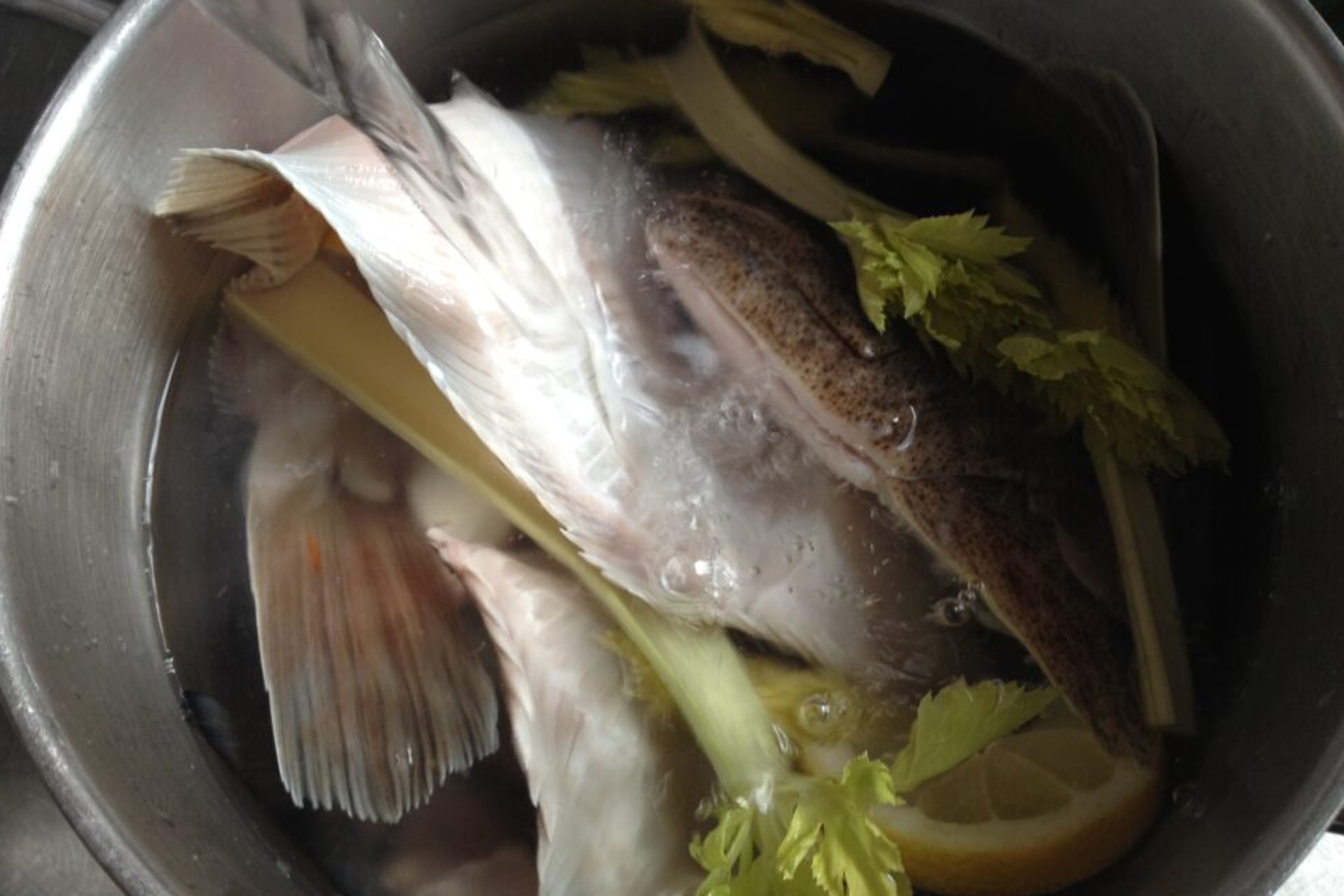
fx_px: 1381
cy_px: 465
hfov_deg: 51.9
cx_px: 668
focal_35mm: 37
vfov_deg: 35.9
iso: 64
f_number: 2.4
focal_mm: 4.28
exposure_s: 1/24
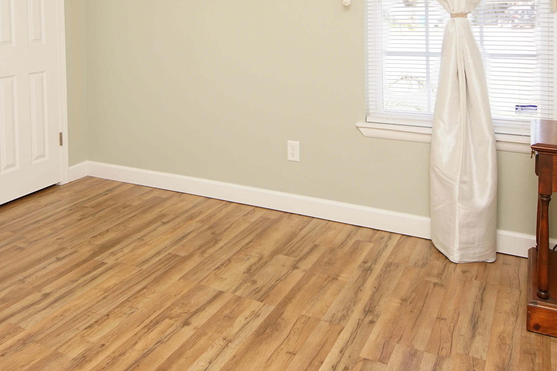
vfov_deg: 37.3
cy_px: 35
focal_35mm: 33
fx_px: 511
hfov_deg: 56.8
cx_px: 226
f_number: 4.5
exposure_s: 1/60
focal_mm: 12
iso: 500
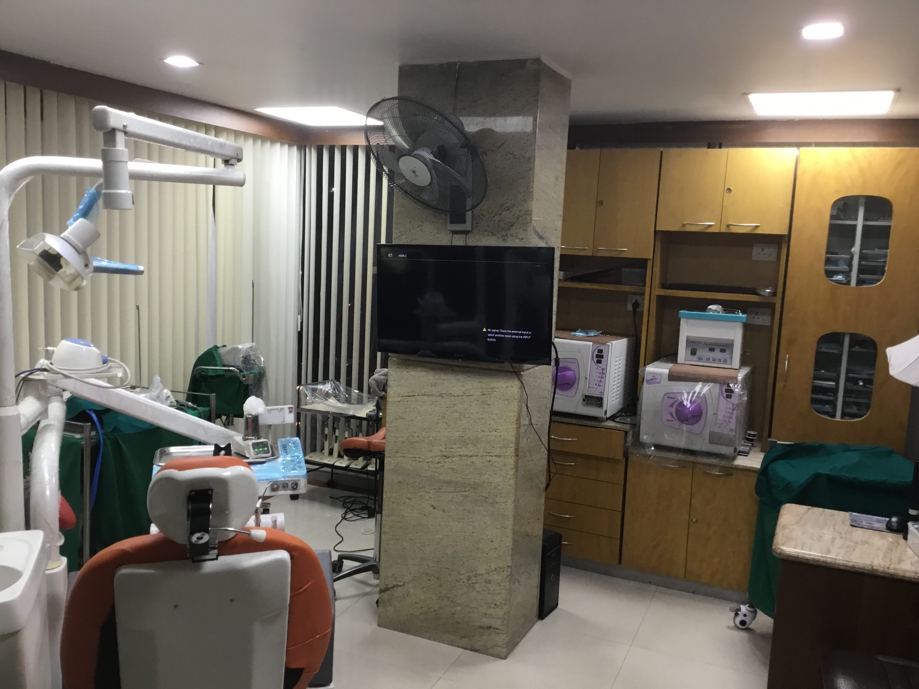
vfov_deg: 45.4
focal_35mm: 31
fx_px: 823
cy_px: 344
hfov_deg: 58.4
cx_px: 460
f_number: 2.4
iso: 50
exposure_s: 1/33
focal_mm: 3.3
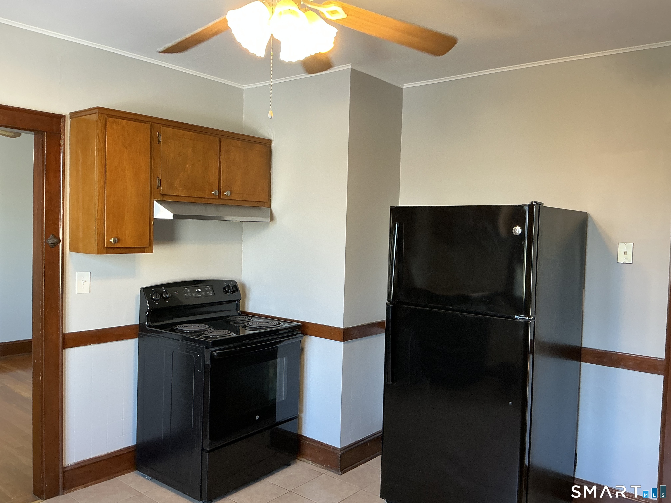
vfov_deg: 49.7
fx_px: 543
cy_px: 252
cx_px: 336
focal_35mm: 28
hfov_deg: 63.4
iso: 80
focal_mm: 3
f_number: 1.8
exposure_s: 1/60
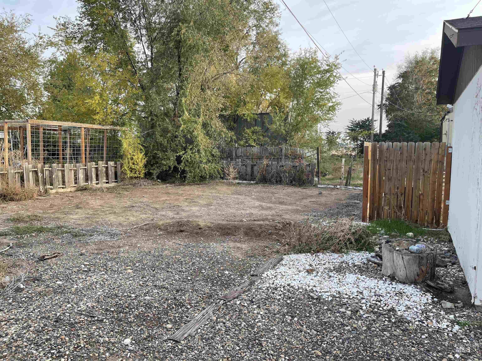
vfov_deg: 54.9
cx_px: 241
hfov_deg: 69.4
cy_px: 180
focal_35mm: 25
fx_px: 348
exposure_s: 1/333
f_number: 1.6
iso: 32
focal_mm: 5.1
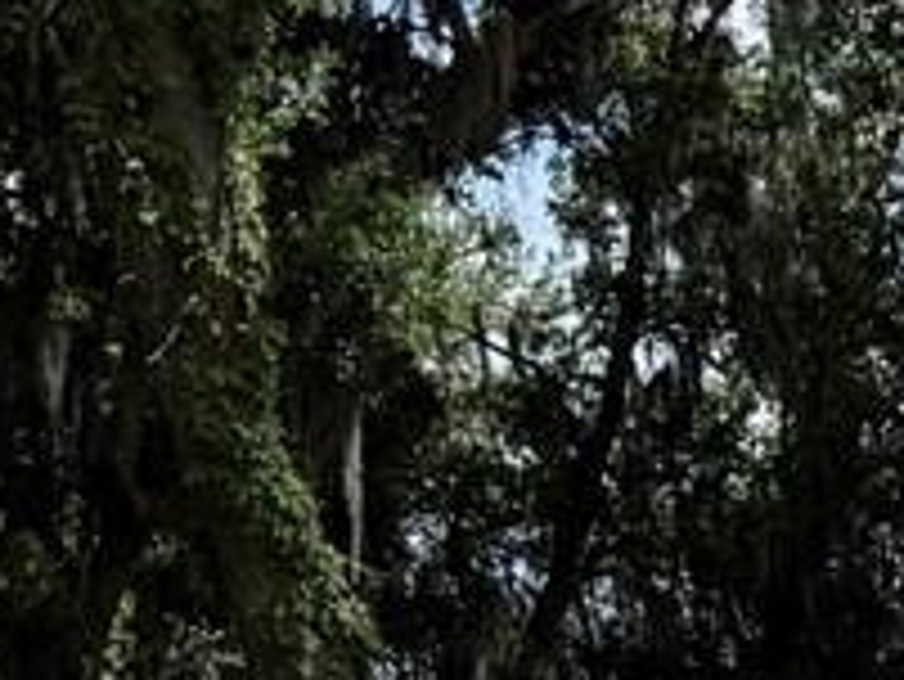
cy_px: 464
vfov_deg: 7.8
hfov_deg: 8.2
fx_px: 4991
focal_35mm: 191
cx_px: 2995
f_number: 1.78
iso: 80
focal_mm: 6.76
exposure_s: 1/5714
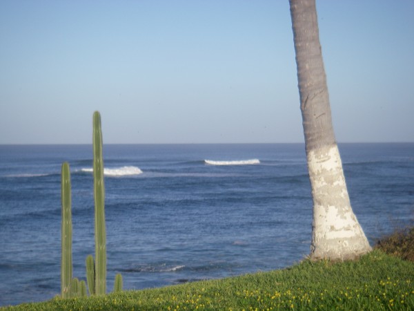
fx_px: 1363
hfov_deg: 17.3
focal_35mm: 114
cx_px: 207
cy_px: 156
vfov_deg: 13.0
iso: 64
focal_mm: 18.9
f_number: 4
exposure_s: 1/640
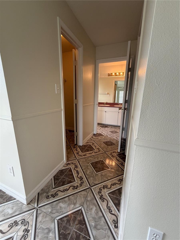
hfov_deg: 85.7
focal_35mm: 14
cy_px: 120
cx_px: 90
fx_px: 97
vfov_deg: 102.1
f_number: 2.2
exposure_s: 1/121
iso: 200
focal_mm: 2.22
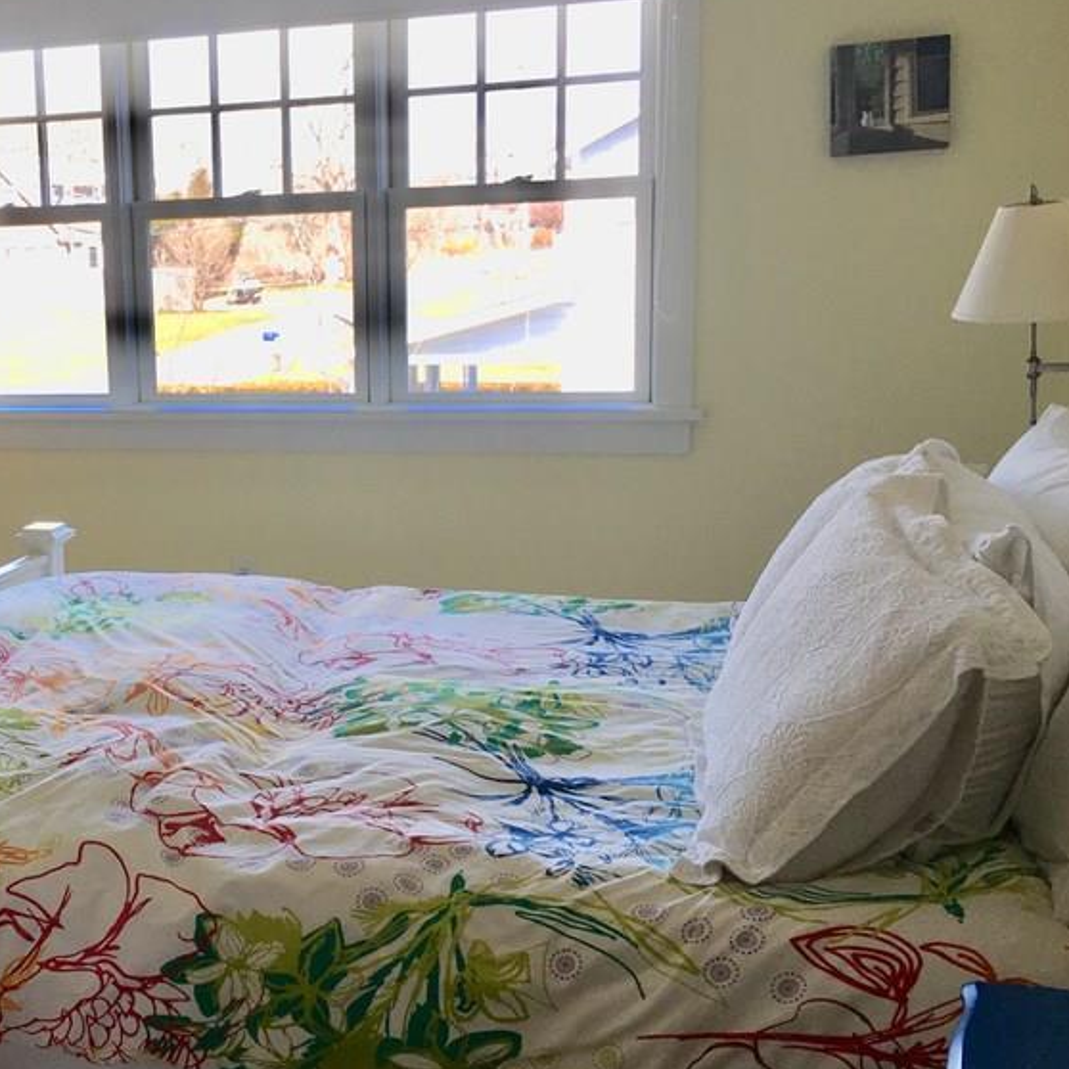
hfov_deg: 34.6
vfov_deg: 36.1
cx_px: 163
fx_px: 1642
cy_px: 525
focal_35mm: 47
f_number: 2.2
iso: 32
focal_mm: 4.15
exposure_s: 1/120
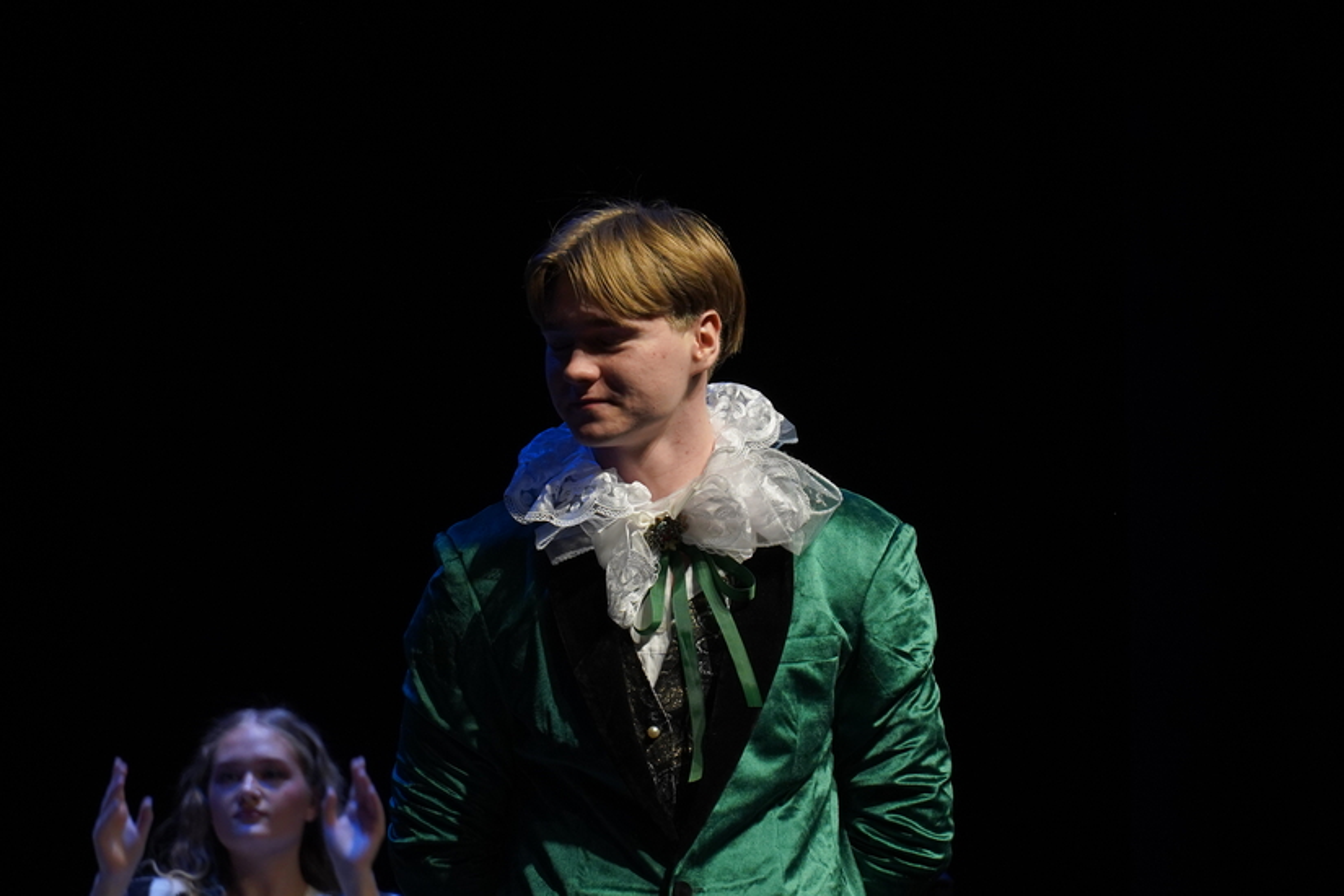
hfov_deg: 10.2
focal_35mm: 202
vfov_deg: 6.8
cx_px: 672
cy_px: 448
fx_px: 7541
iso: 1600
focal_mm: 135
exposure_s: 1/250
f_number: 5.6
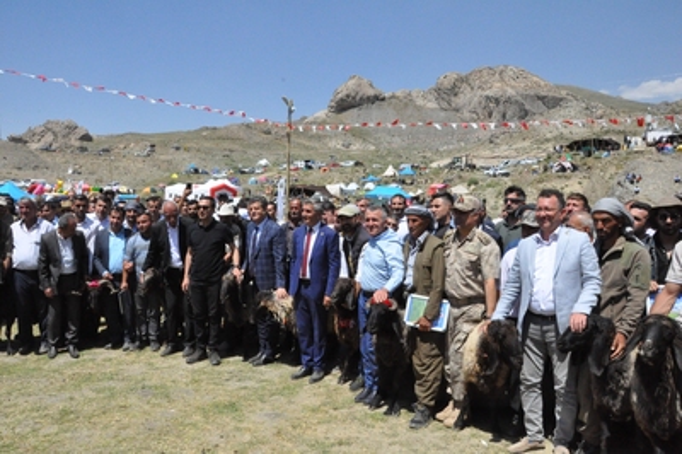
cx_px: 341
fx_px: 511
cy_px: 227
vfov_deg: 47.9
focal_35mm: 27
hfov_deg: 67.4
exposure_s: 1/1600
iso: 3200
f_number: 20
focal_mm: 18
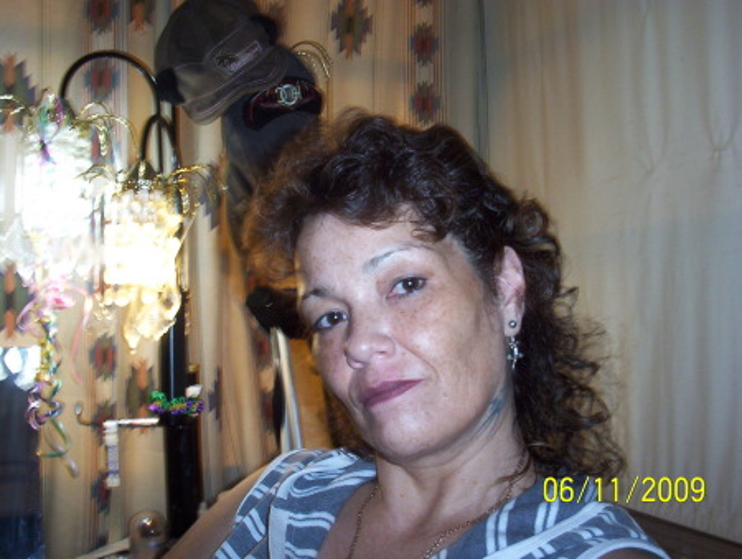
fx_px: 837
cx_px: 371
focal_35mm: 39
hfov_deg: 47.8
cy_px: 280
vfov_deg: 36.9
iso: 140
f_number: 4.5
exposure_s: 1/30
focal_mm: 6
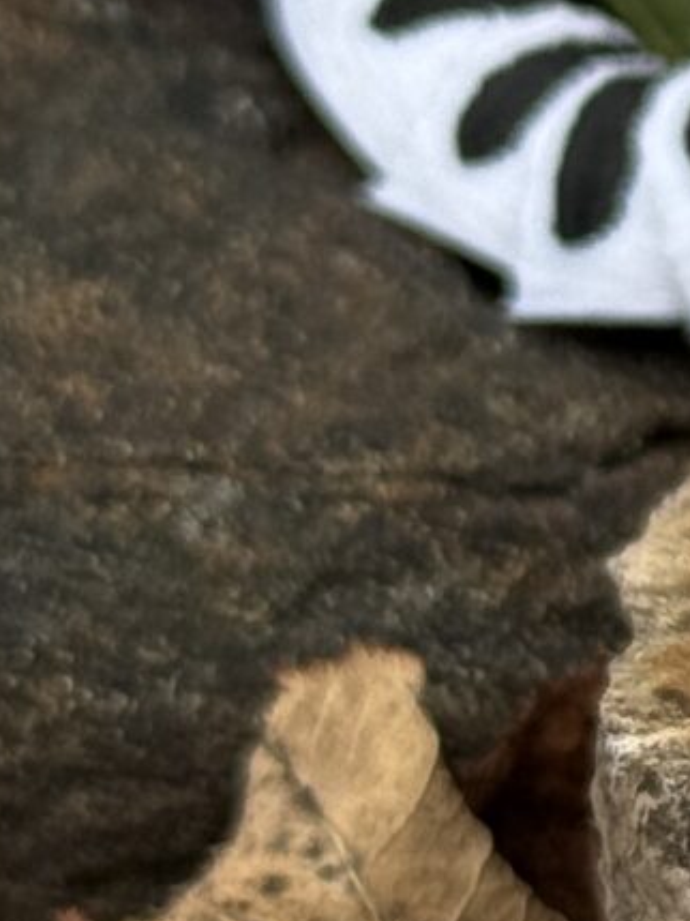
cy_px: 439
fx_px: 7609
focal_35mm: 286
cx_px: 1935
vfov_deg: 6.9
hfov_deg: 5.0
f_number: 1.78
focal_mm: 6.76
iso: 64
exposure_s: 1/855
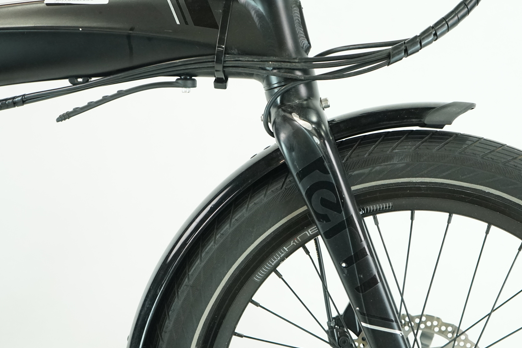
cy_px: 149
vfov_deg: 23.8
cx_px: 321
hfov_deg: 34.9
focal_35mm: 57
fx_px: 826
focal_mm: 39
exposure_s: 1/200
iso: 2500
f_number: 5
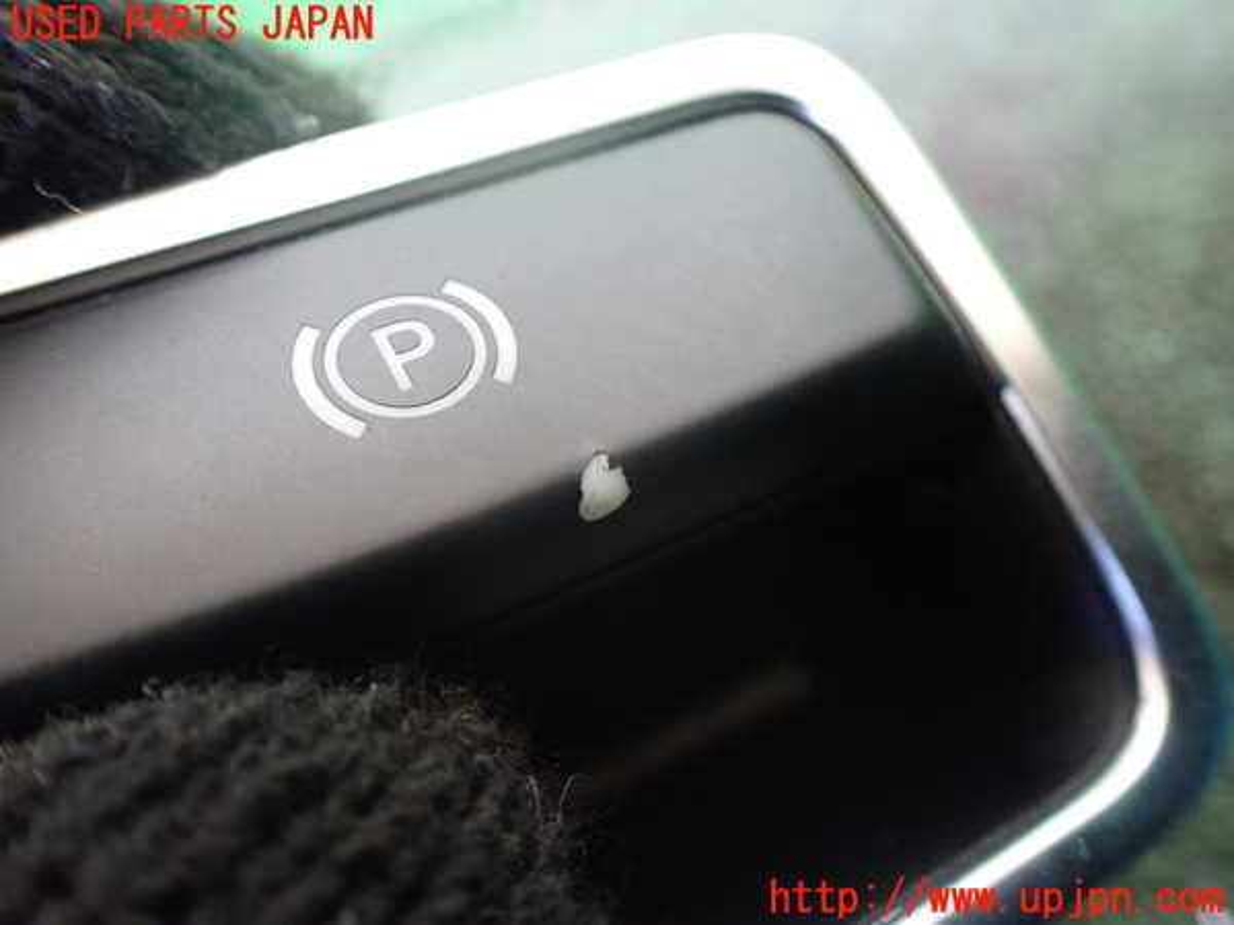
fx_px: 1069
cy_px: 462
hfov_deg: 60.0
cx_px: 617
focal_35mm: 30
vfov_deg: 46.8
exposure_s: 1/30
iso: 800
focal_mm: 5.4
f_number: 2.3
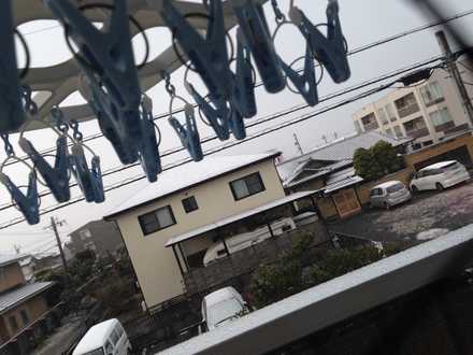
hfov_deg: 55.4
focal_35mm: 33
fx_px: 451
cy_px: 178
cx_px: 236
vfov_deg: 42.9
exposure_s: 1/30
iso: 50
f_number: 2.4
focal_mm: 4.12
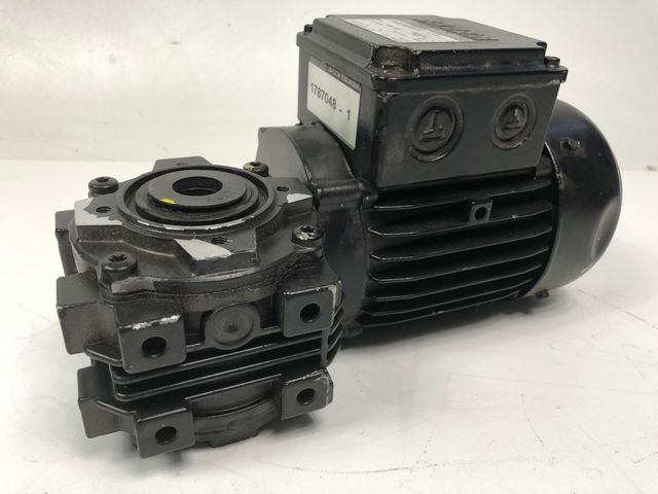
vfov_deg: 49.7
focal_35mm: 28
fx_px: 532
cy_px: 247
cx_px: 329
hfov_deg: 63.4
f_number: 1.8
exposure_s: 1/33
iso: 25
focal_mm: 4
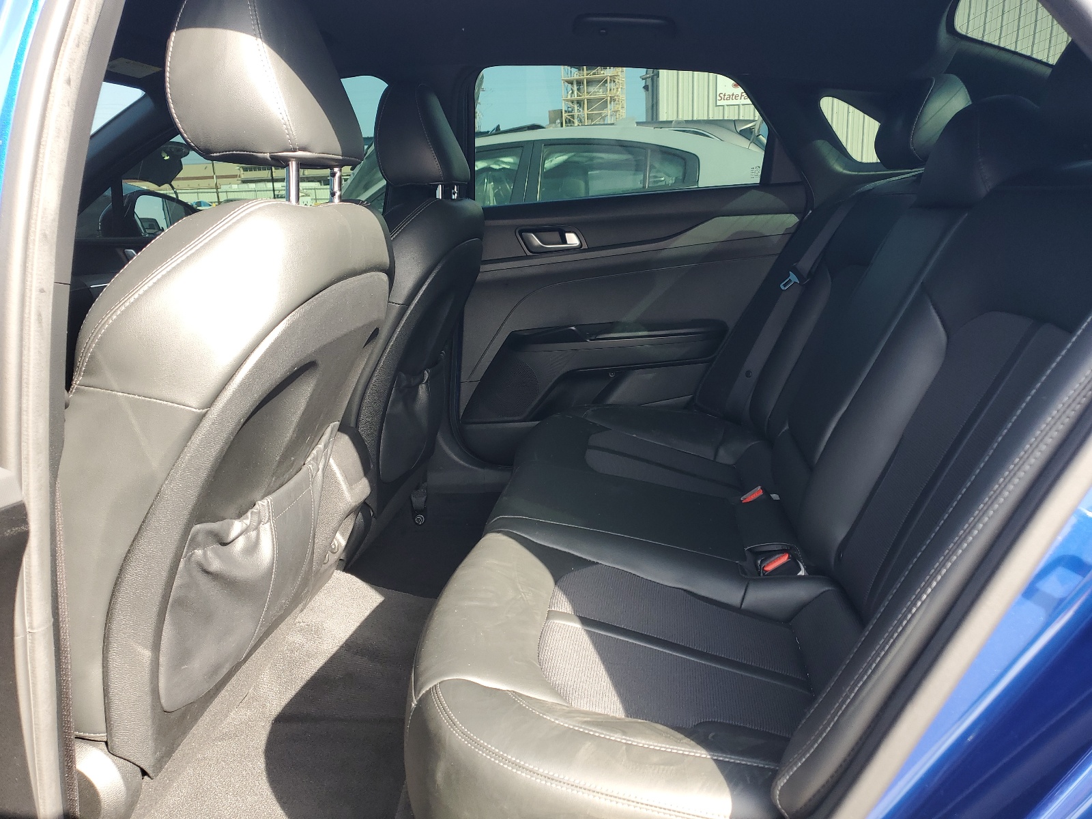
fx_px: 820
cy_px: 410
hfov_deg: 67.3
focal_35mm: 26
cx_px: 546
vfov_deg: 53.1
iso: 50
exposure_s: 1/185
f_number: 1.5
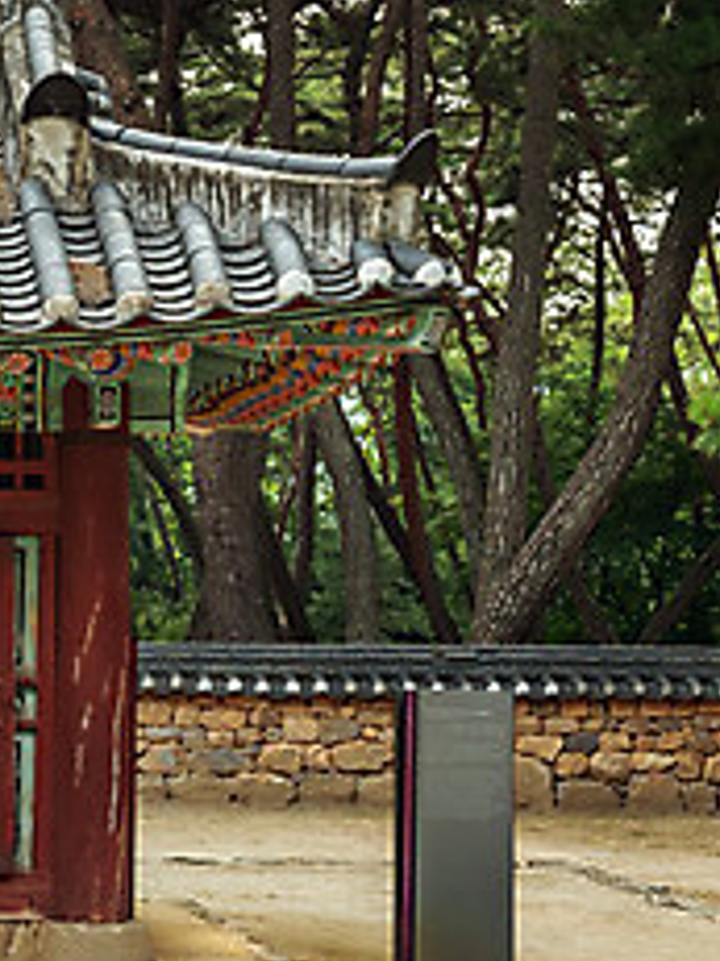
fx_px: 2637
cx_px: -196
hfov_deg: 14.9
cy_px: 324
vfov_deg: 20.6
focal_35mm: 95
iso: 400
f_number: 6.3
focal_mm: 38
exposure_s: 1/200
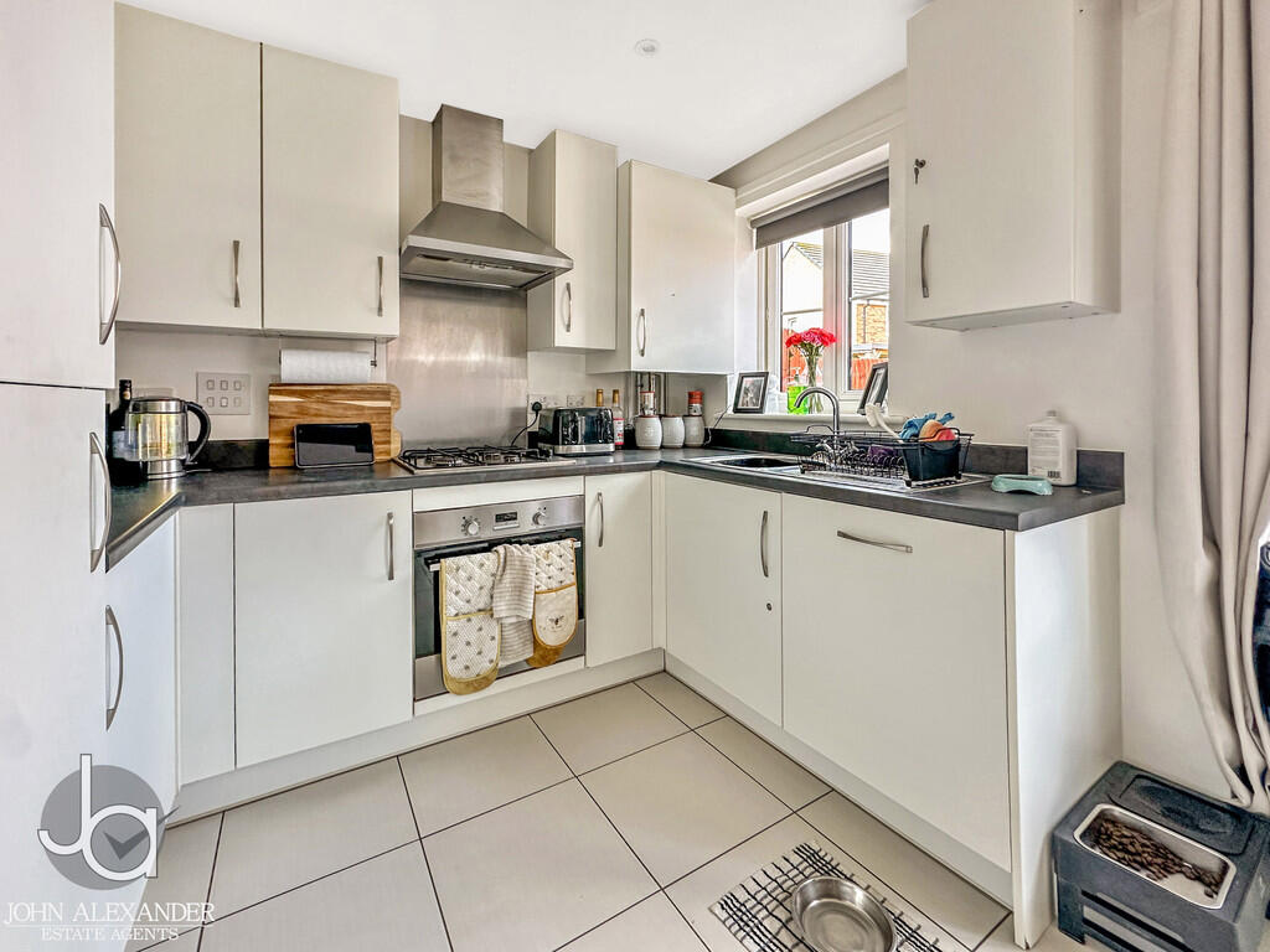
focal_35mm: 14
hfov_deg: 102.1
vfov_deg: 85.7
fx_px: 514
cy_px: 476
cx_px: 635
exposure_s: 1/100
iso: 160
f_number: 2.2
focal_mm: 2.22
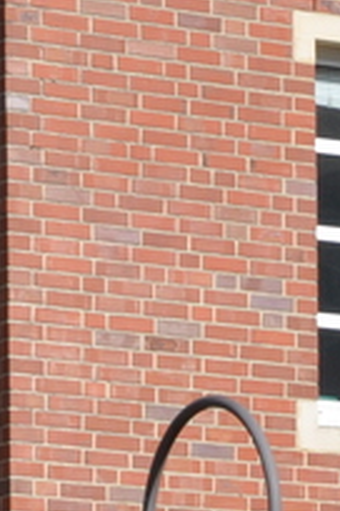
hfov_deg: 3.8
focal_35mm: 349
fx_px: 4944
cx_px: 1108
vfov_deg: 5.7
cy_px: 1117
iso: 200
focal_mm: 32
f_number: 9
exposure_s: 1/320
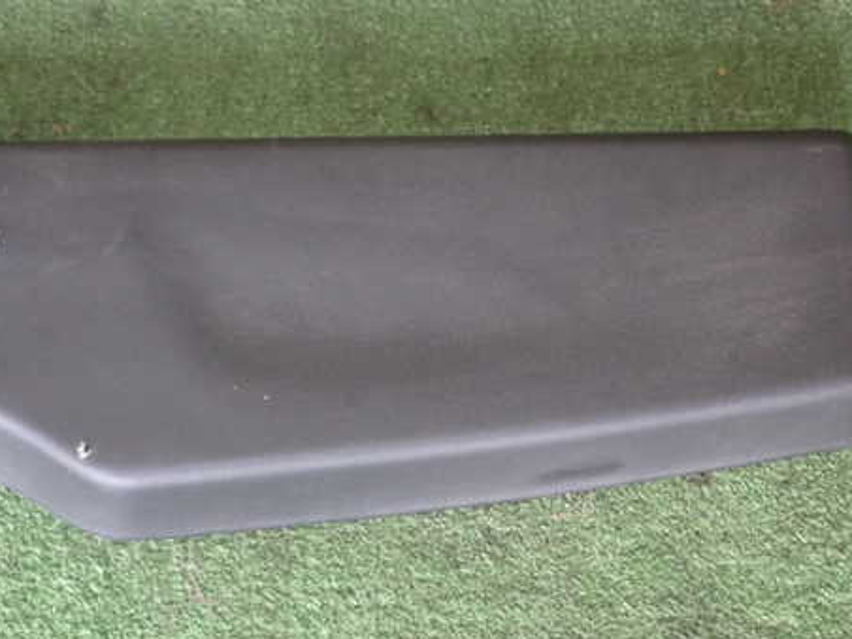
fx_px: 2191
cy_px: 288
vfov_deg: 16.6
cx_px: 377
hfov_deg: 22.0
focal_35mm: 89
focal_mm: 11.88
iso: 800
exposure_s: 1/60
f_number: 3.8
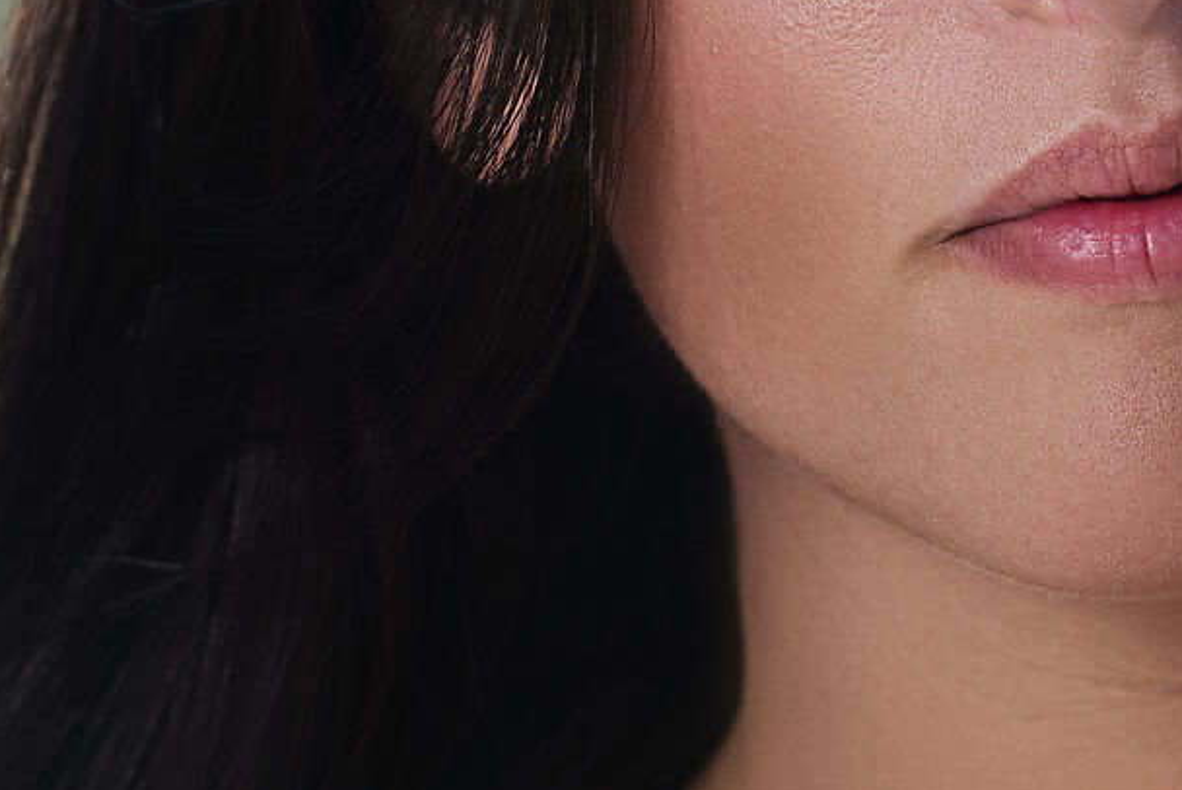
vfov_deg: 2.2
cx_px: 1825
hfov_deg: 3.2
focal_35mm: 632
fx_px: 20760
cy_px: 56
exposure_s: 1/400
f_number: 4
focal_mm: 160
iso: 100
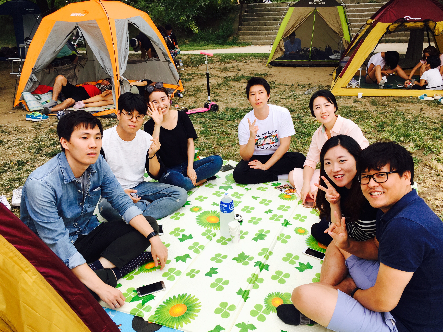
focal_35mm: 29
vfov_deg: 48.2
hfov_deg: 61.7
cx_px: 222
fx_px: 371
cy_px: 166
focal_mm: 4.15
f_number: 2.2
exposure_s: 1/124
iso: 25
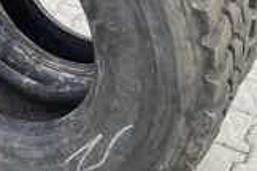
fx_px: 514
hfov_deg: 27.0
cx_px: 19
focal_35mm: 72
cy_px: -1
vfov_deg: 18.4
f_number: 1.8
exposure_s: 1/439
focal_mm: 4.25
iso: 32
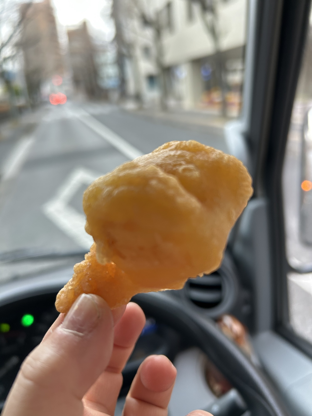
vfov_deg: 67.3
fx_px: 312
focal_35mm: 26
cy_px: 208
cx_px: 156
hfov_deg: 53.1
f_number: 1.5
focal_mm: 5.7
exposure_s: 1/121
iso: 100
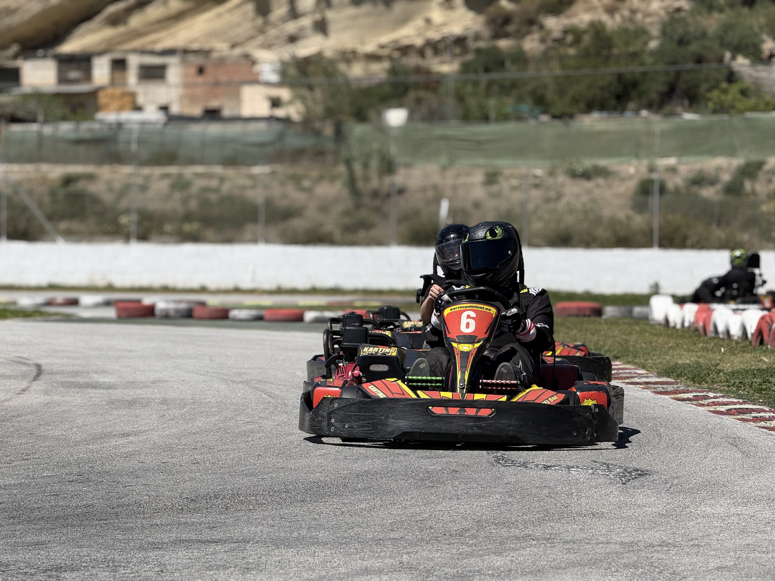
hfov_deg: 16.4
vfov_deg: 12.3
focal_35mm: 120
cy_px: 290
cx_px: 388
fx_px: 2687
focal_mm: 15.66
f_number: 2.8
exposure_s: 1/2710
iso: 50
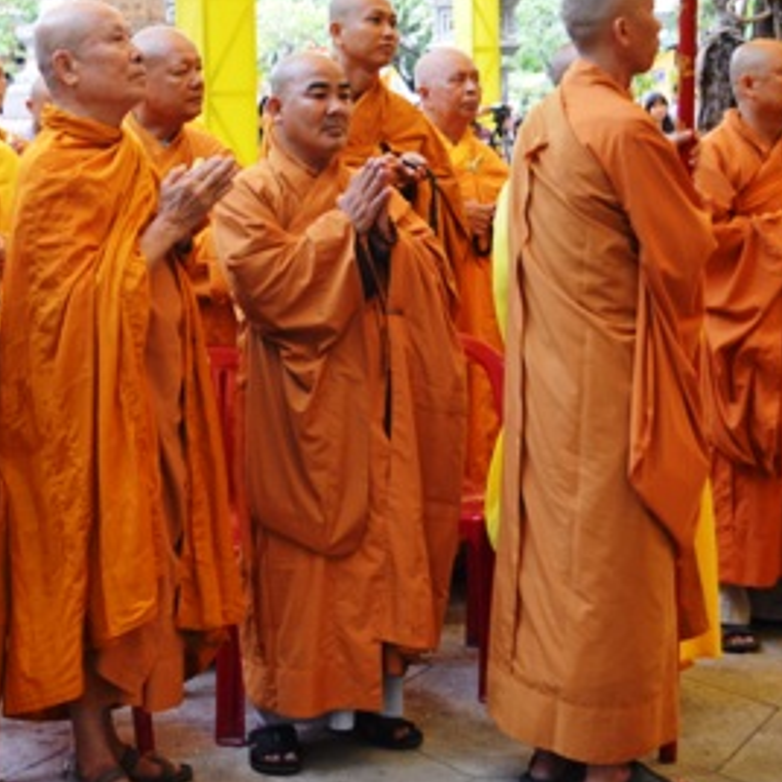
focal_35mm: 73
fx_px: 1866
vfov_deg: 23.7
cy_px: 359
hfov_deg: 23.4
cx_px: 169
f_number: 4
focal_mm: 24
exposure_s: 1/30
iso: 400
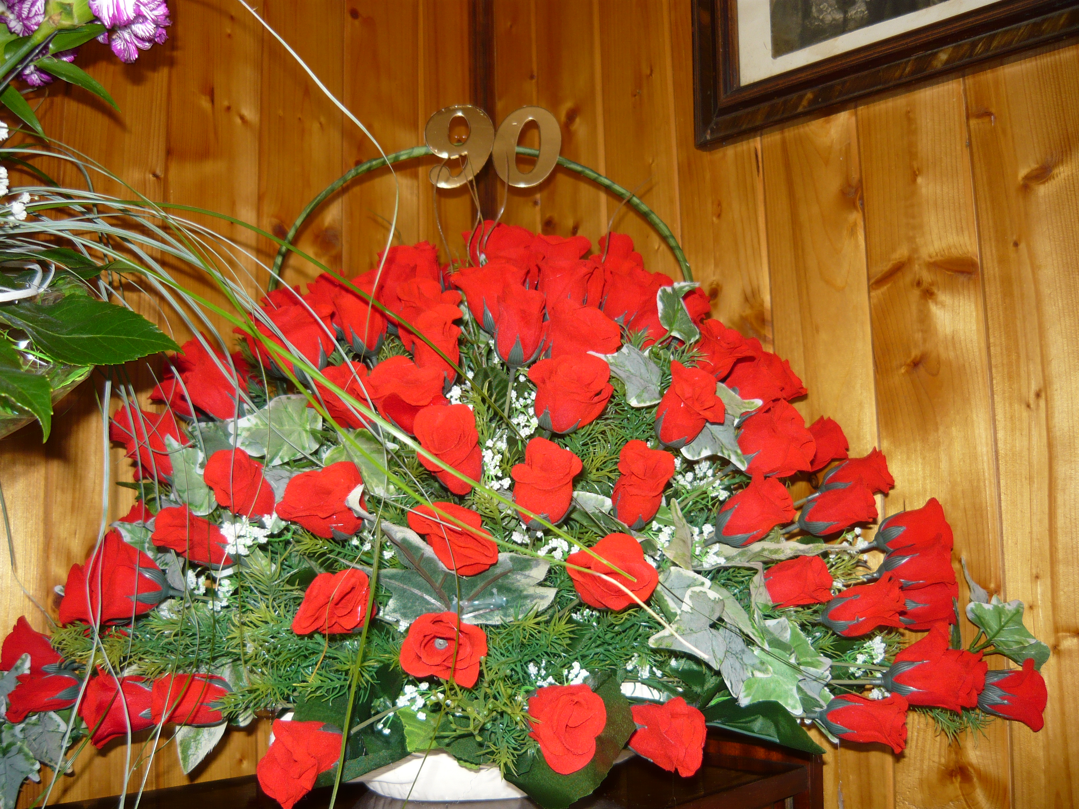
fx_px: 1029
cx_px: 540
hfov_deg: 55.4
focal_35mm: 33
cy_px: 404
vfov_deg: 42.9
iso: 100
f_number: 2.8
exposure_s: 1/30
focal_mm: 5.5
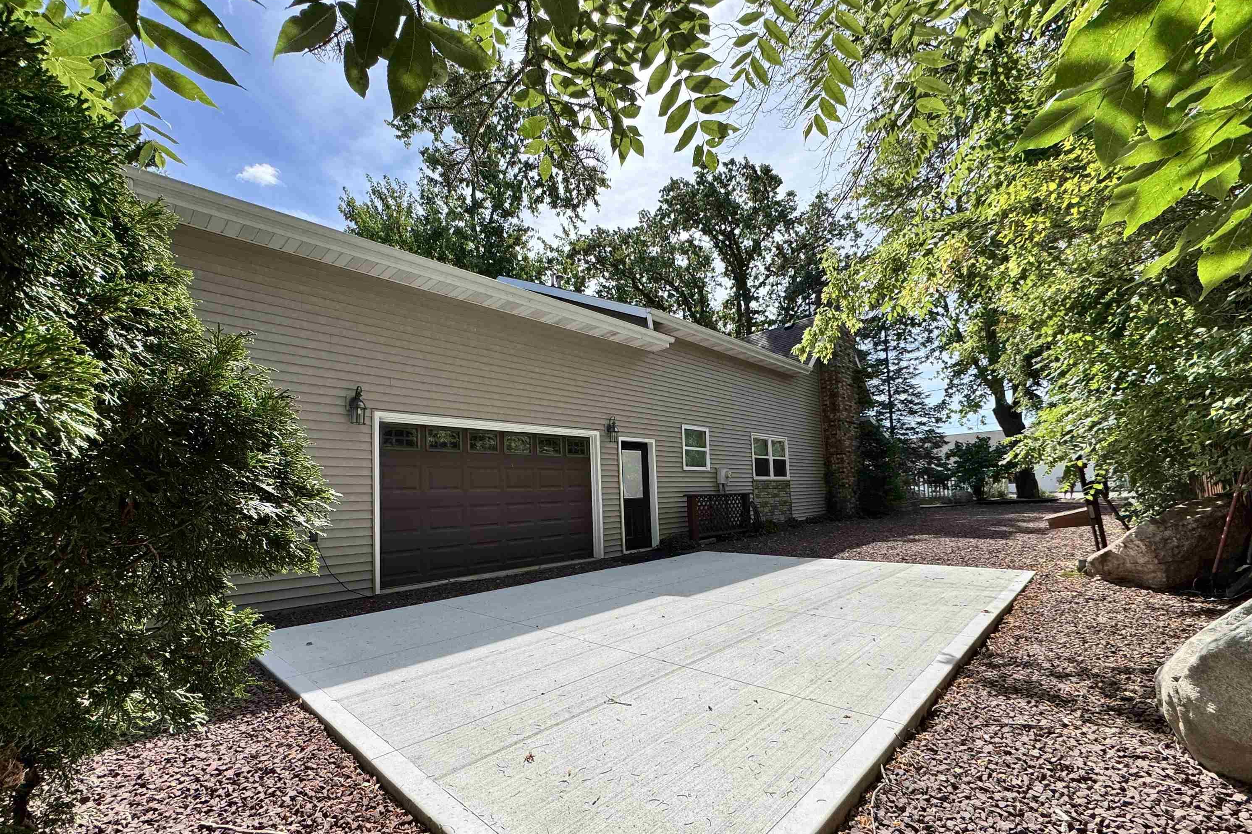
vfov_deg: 77.0
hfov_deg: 100.4
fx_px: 522
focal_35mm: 15
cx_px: 625
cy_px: 465
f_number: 2.2
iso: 50
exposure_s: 1/944
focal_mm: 2.22
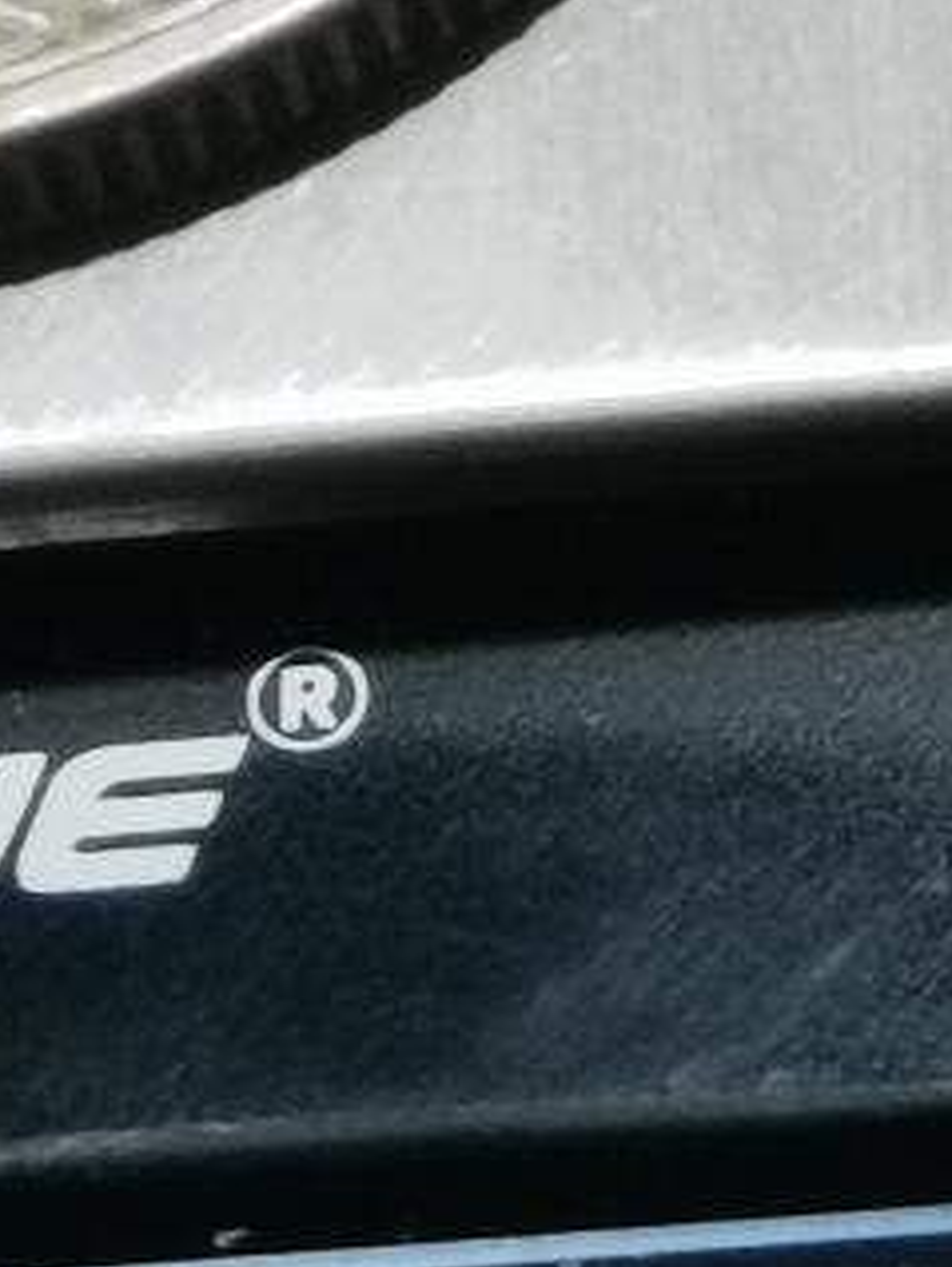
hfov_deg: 4.1
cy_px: -769
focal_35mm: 362
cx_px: 24
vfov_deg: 5.4
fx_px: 13256
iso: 160
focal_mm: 6.67
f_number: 1.9
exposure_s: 1/100
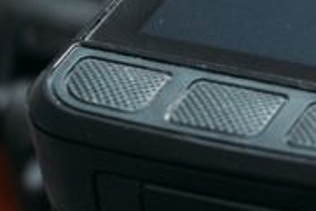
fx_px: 2846
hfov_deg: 6.2
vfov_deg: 4.2
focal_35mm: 324
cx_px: 590
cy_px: -188
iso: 1000
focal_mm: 70
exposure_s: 1/80
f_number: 5.6
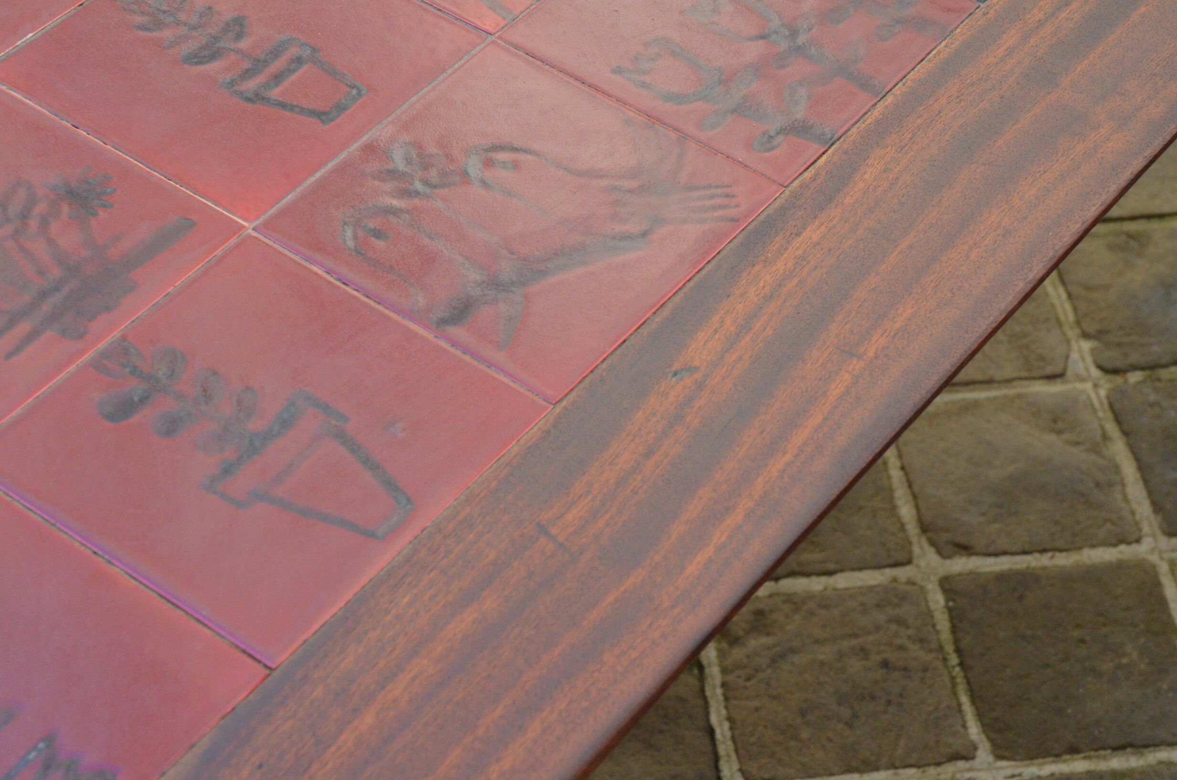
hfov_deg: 27.0
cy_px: 390
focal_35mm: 75
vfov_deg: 18.1
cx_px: 588
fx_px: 2447
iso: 2000
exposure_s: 1/400
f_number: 10
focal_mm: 50
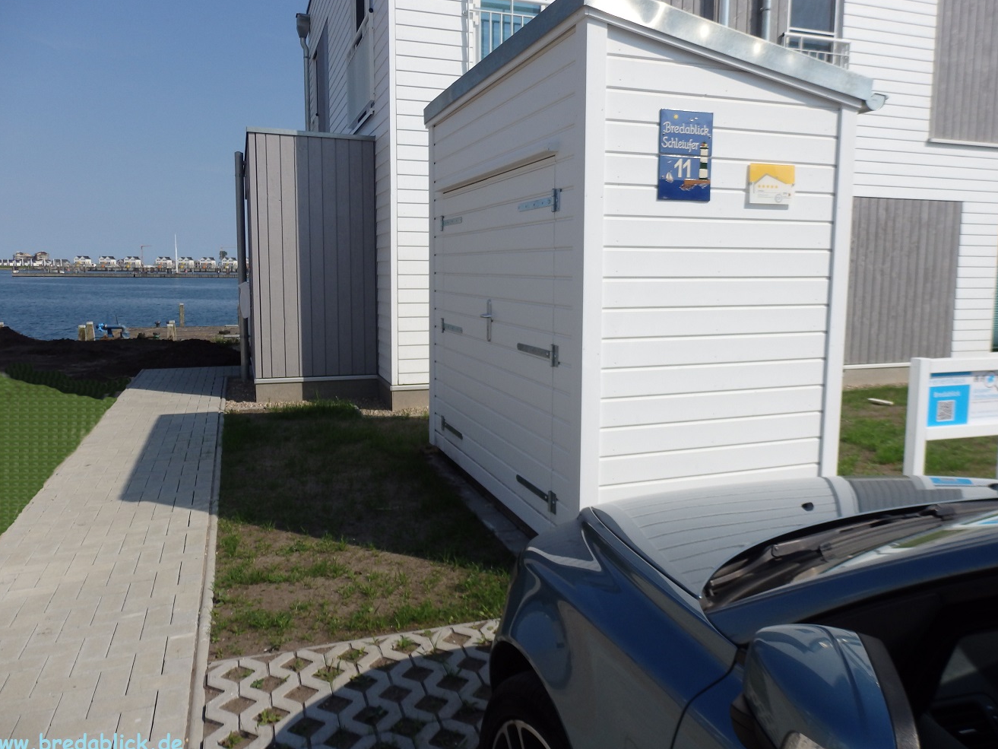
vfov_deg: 53.1
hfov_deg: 67.3
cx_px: 499
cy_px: 366
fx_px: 750
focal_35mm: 26
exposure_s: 1/400
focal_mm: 4.5
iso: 100
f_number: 8.7
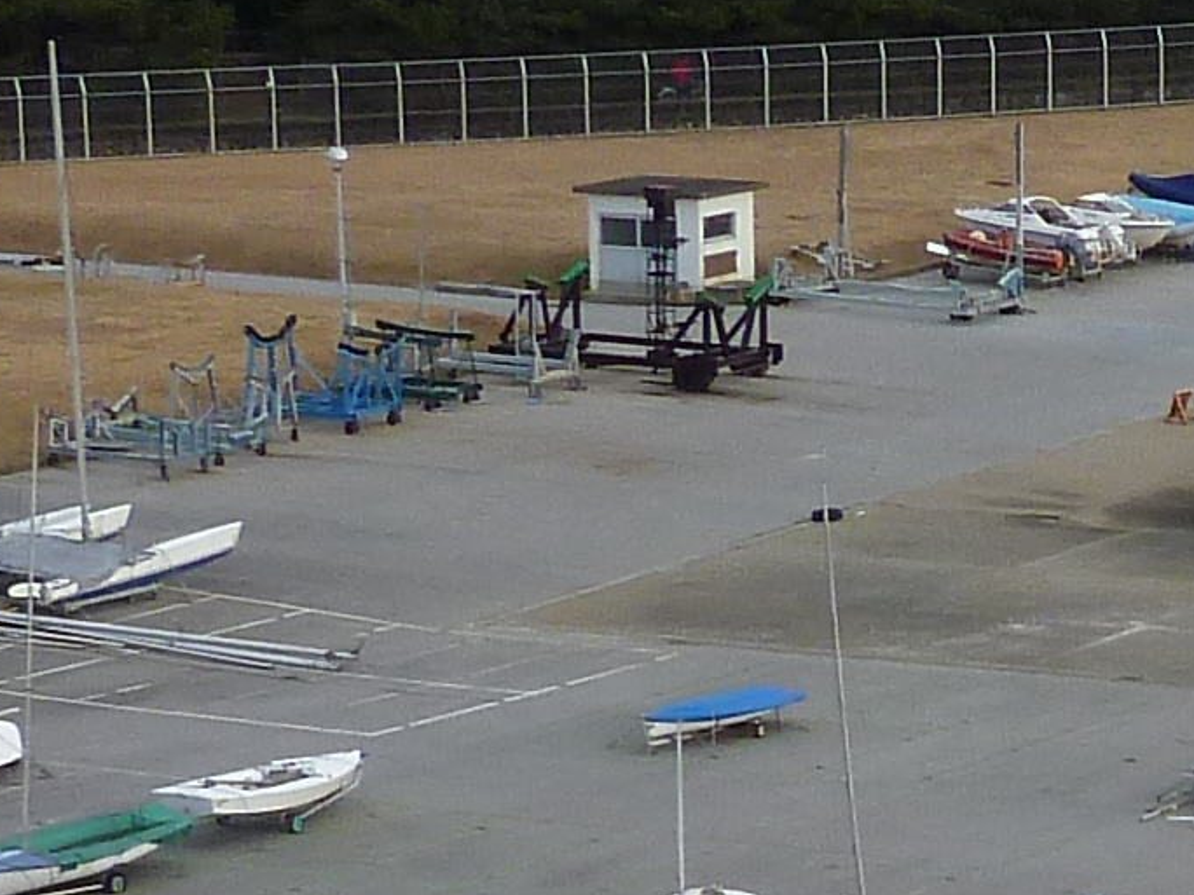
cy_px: 823
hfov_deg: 11.9
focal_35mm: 158
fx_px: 5450
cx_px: 1789
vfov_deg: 9.3
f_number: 4
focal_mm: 4.5
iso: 80
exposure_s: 1/250
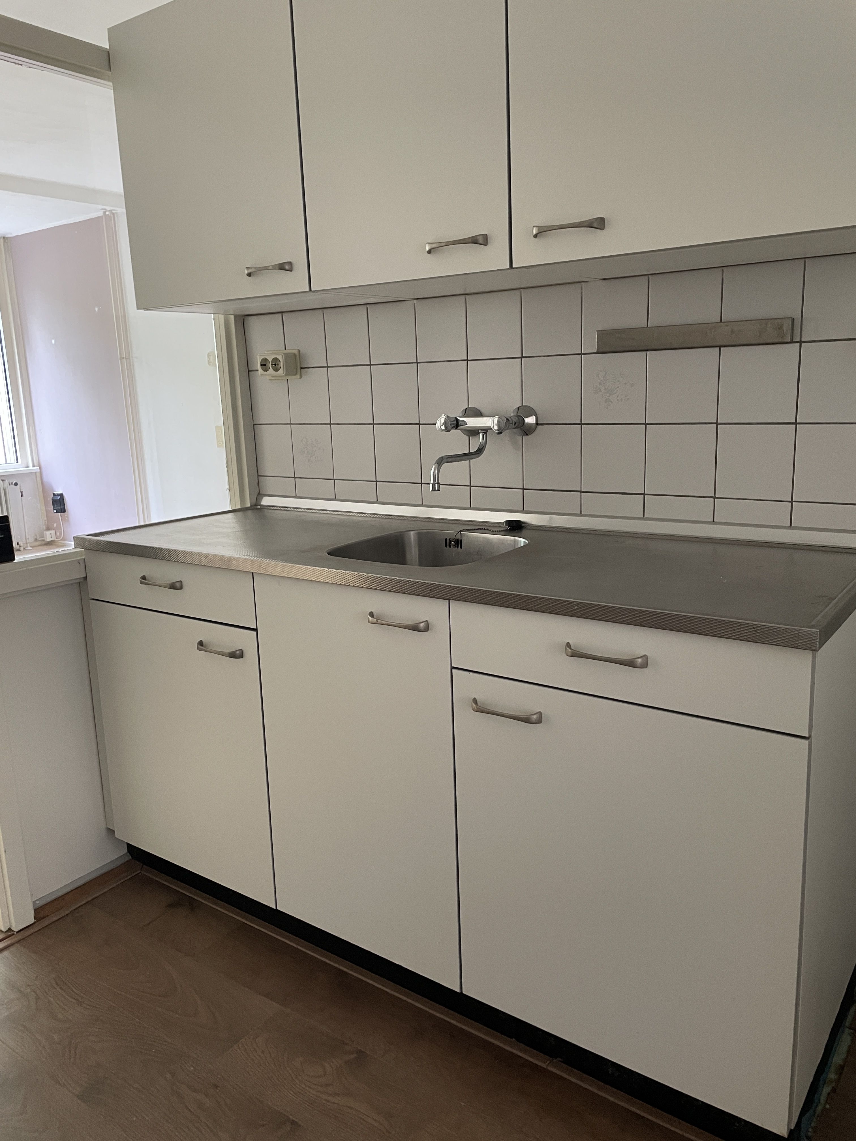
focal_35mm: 26
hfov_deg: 53.1
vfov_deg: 67.3
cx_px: 428
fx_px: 857
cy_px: 570
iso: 320
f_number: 1.6
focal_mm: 4.2
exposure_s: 1/60
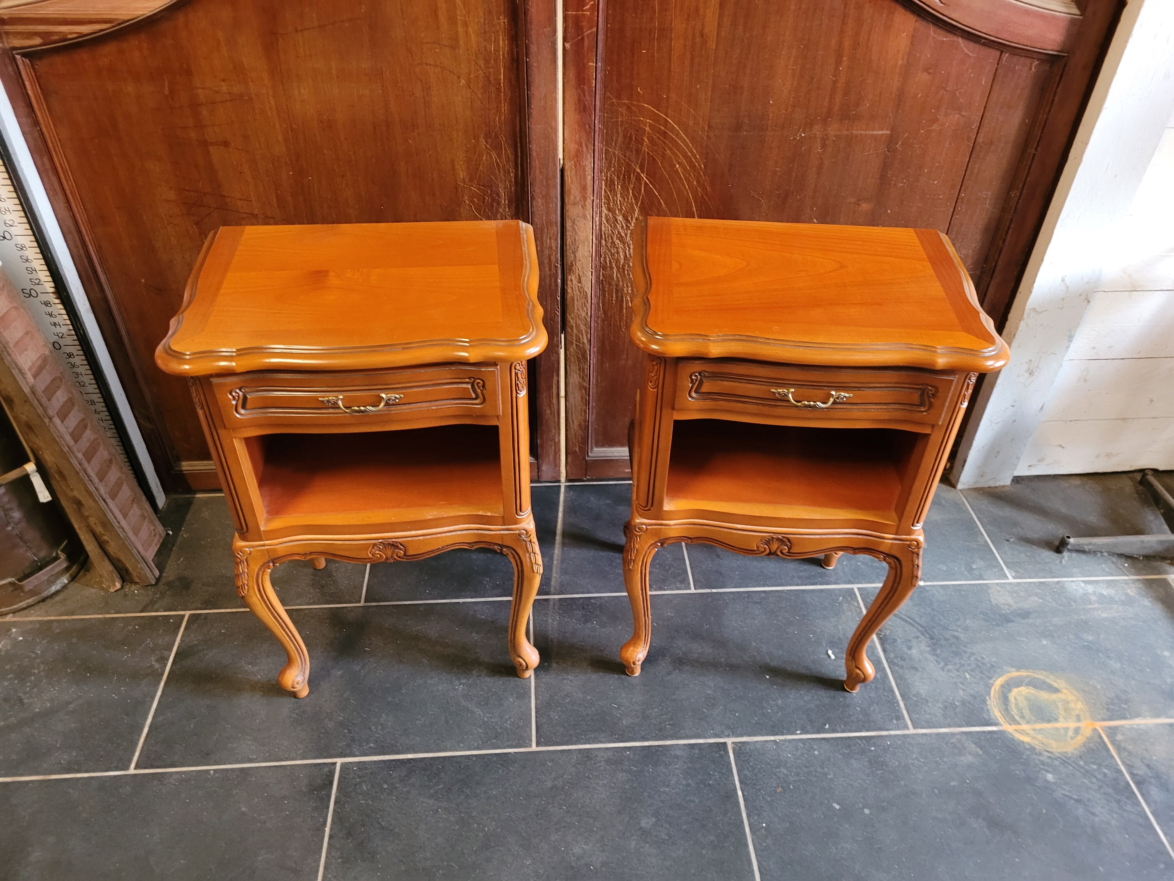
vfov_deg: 53.1
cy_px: 440
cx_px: 587
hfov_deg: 67.3
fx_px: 882
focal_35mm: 26
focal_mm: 5.4
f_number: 1.8
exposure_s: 1/33
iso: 640
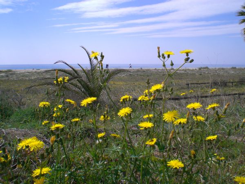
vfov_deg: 37.7
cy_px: 92
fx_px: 269
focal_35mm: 38
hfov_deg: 49.0
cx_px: 122
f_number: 4.4
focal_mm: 6.3
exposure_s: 1/640
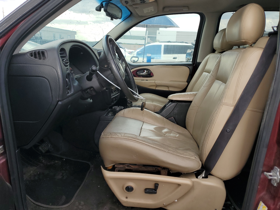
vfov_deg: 53.1
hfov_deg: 67.3
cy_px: 105
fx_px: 210
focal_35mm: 26
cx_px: 140
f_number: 1.5
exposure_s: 1/385
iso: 50
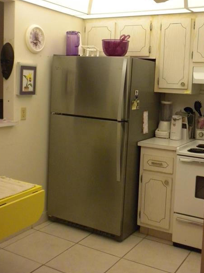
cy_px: 117
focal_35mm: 47
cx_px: 109
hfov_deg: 30.8
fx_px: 370
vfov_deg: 40.4
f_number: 3.5
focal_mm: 6.6
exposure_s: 1/60.7
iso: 400
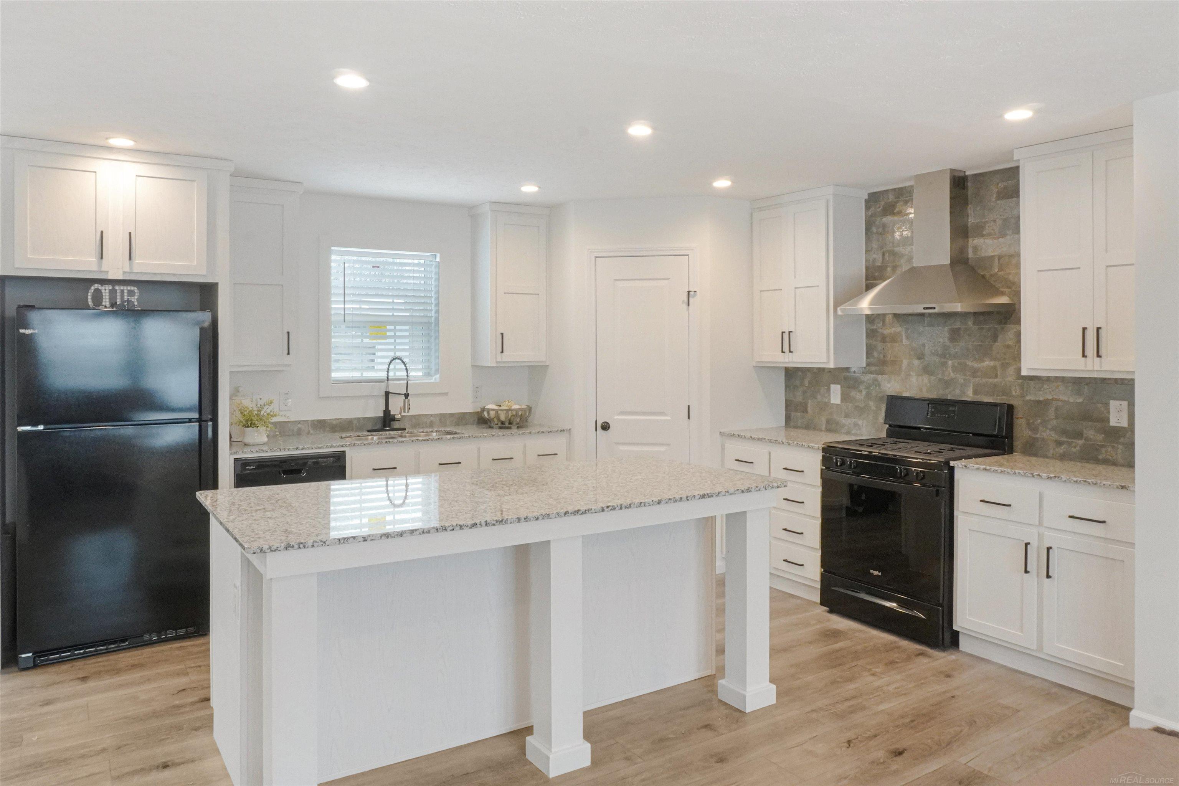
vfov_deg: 53.1
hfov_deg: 73.7
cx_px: 590
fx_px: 786
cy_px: 393
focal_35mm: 24
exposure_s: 1/10
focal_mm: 16
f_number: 18
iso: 6400
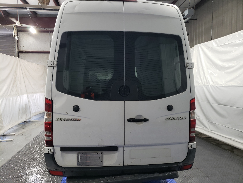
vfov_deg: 53.1
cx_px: 122
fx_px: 183
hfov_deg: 67.3
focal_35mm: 26
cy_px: 92
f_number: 1.5
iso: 70
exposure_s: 1/60.2
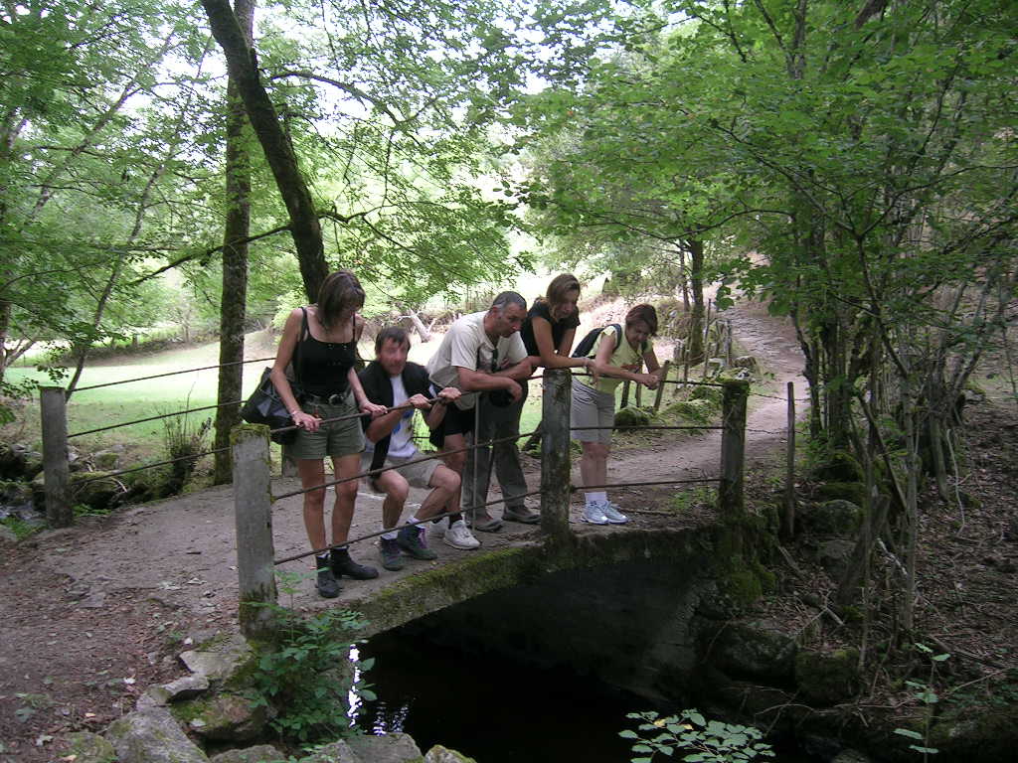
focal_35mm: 35
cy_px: 382
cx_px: 509
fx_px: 1029
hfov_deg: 52.6
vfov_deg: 40.7
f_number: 2.8
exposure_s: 1/30
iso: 56
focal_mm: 5.4
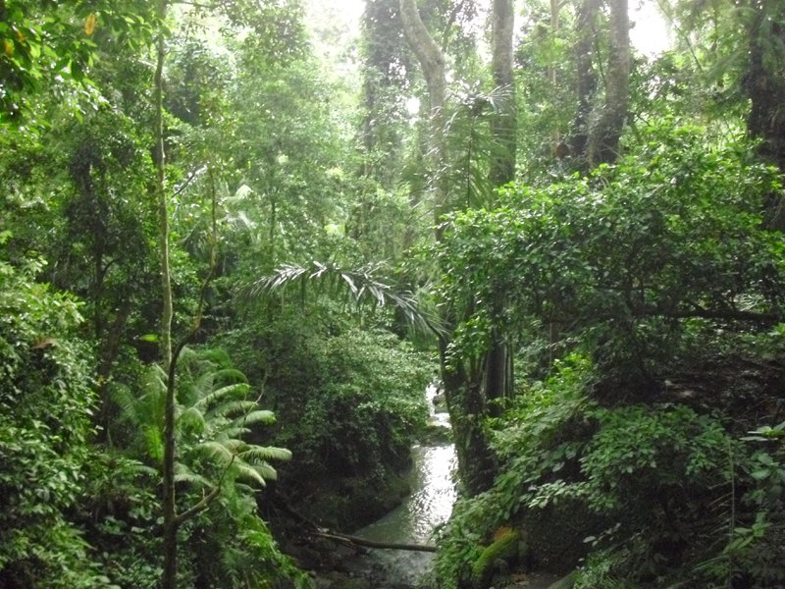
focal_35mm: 38
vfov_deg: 37.7
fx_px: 862
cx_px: 392
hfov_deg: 49.0
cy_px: 294
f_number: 2.8
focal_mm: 6.2
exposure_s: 1/50
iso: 800
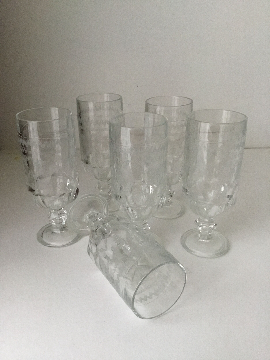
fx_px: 322
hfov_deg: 45.4
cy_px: 180
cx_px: 135
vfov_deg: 58.4
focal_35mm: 31
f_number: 2.4
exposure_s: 1/33
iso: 200
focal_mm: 3.3
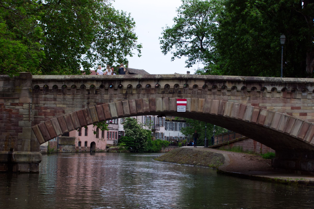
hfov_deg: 19.5
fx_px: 916
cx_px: 157
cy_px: 104
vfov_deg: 13.0
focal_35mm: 105
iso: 400
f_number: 9
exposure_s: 1/200
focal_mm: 70
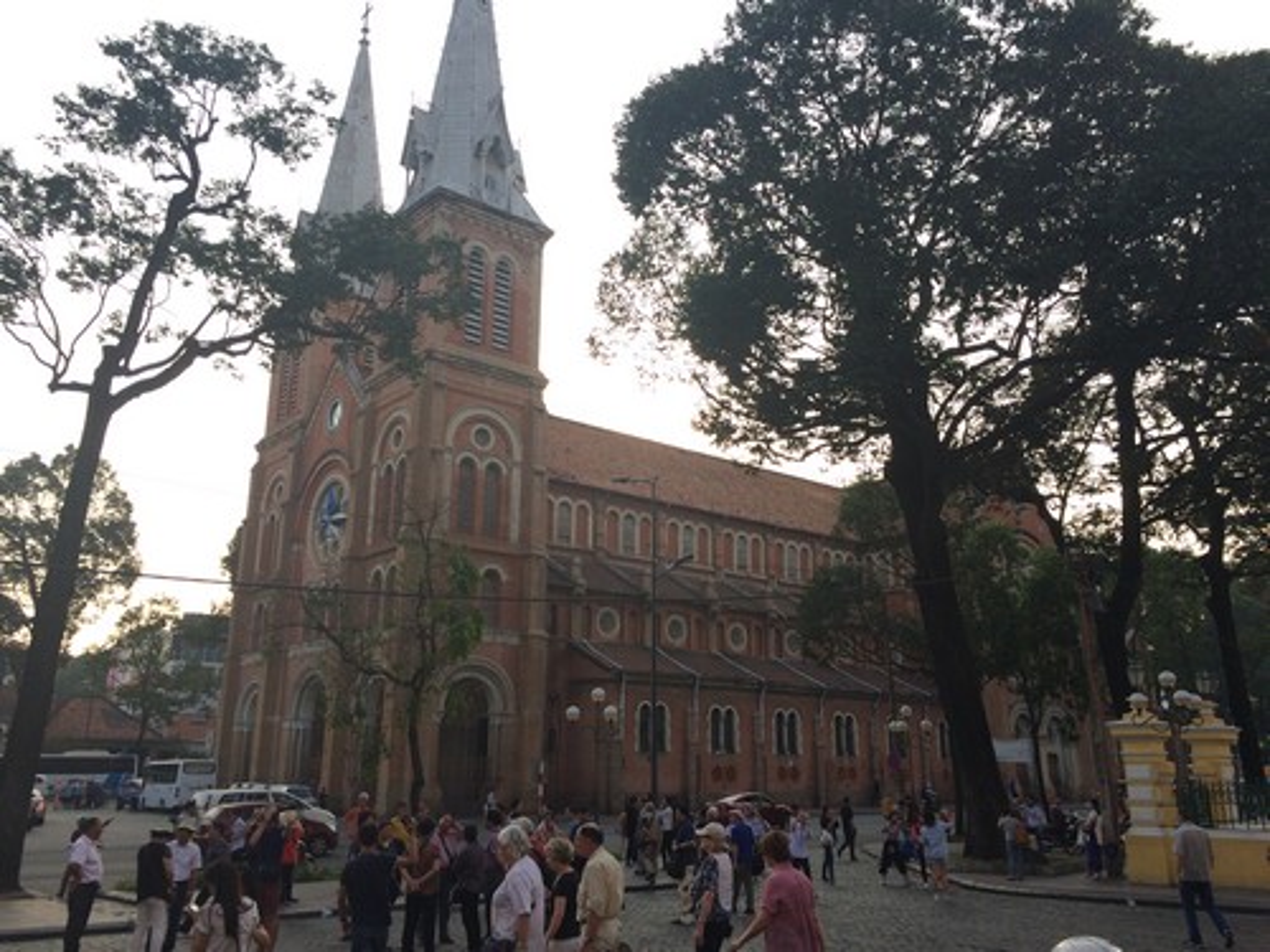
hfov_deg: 61.7
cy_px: 476
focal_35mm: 29
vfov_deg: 48.2
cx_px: 635
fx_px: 1064
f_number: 2.2
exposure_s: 1/631
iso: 32
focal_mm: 4.15
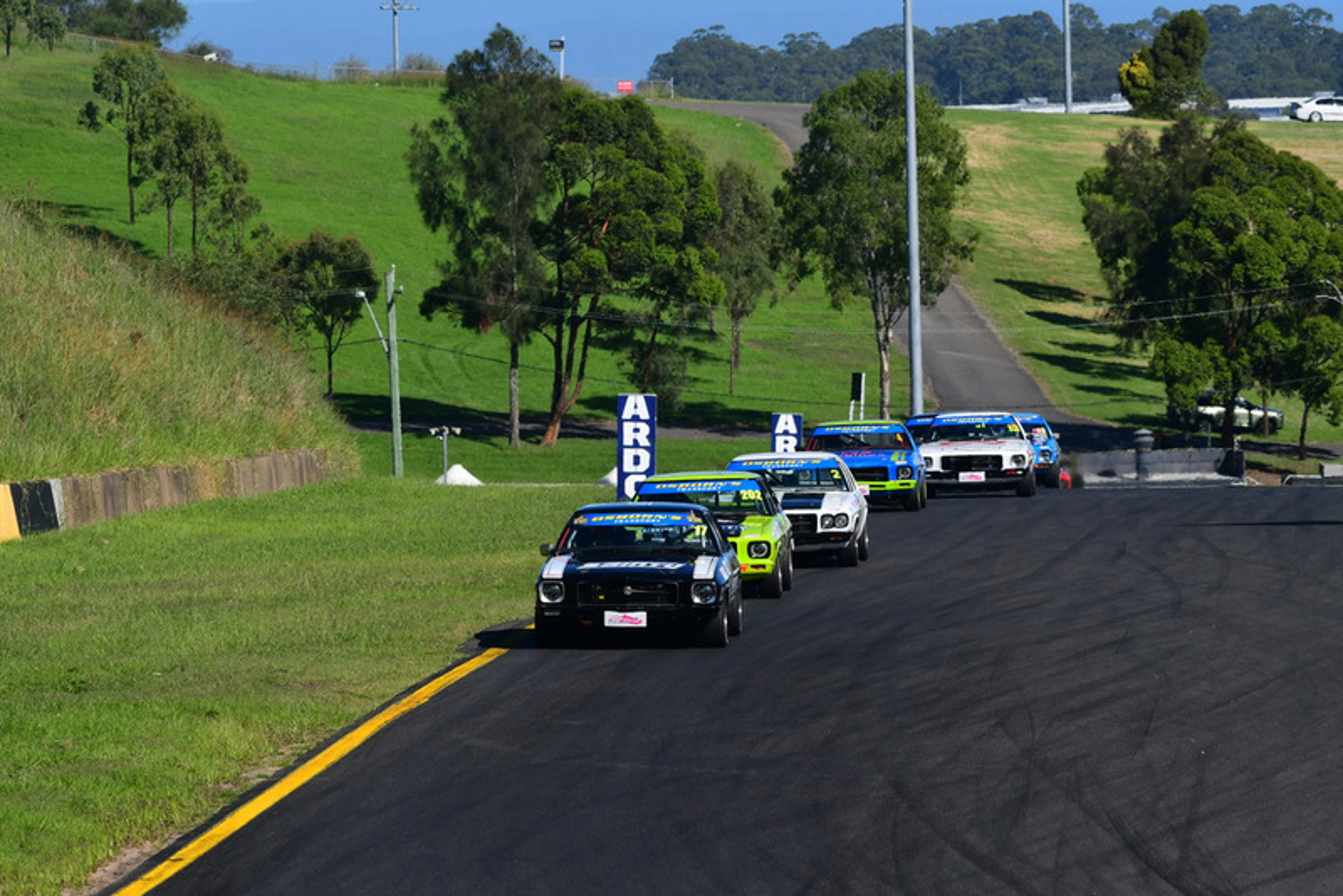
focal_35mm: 300
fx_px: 11195
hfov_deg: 6.9
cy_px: 448
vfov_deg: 4.6
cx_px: 672
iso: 400
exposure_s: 1/640
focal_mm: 200
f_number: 13
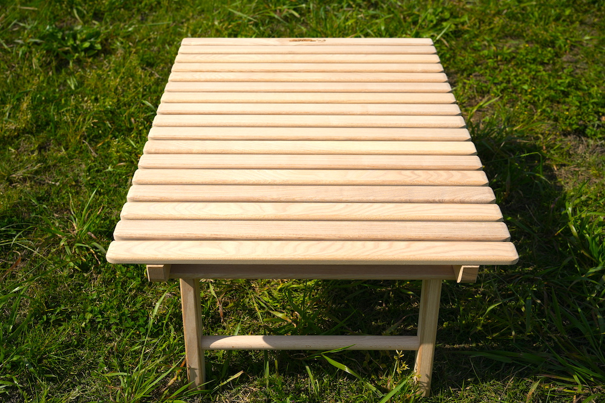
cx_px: 302
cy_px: 202
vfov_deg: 33.8
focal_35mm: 40
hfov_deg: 49.0
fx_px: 664
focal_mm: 39.5
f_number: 8
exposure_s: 1/1000
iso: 160
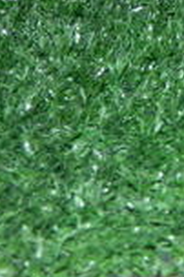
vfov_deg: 12.8
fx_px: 1237
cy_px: 118
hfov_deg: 8.2
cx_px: 328
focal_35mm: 161
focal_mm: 8.4
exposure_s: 1/50
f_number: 10.2
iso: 200
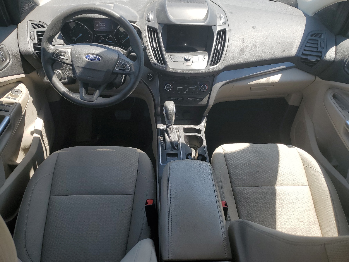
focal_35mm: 26
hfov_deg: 67.3
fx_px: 262
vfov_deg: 53.1
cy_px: 131
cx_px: 174
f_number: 1.5
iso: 50
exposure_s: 1/625
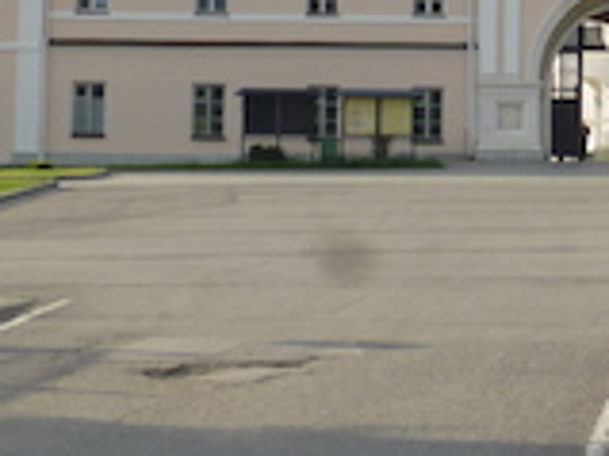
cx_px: 529
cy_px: -140
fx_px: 2268
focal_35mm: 129
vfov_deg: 11.2
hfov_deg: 15.2
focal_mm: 7.4
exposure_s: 1/320
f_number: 3.9
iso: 100
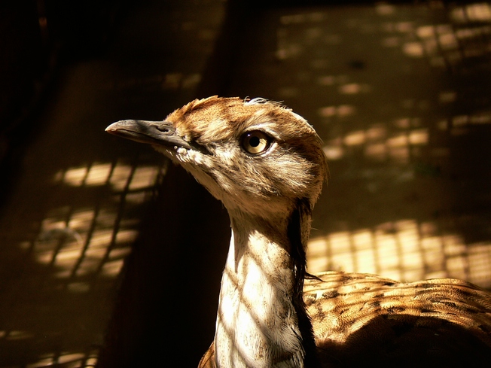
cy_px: 184
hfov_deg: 8.8
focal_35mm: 226
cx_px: 246
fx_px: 3206
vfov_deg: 6.6
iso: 80
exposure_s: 1/125
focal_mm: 30
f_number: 3.6
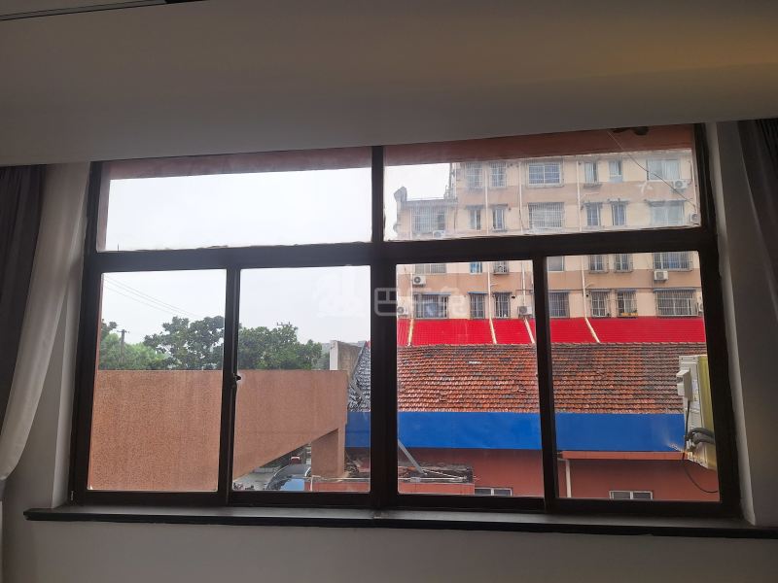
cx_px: 389
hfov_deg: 73.9
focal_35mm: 23
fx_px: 517
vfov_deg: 58.9
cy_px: 292
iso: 40
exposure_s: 1/495
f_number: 1.8
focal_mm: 5.54
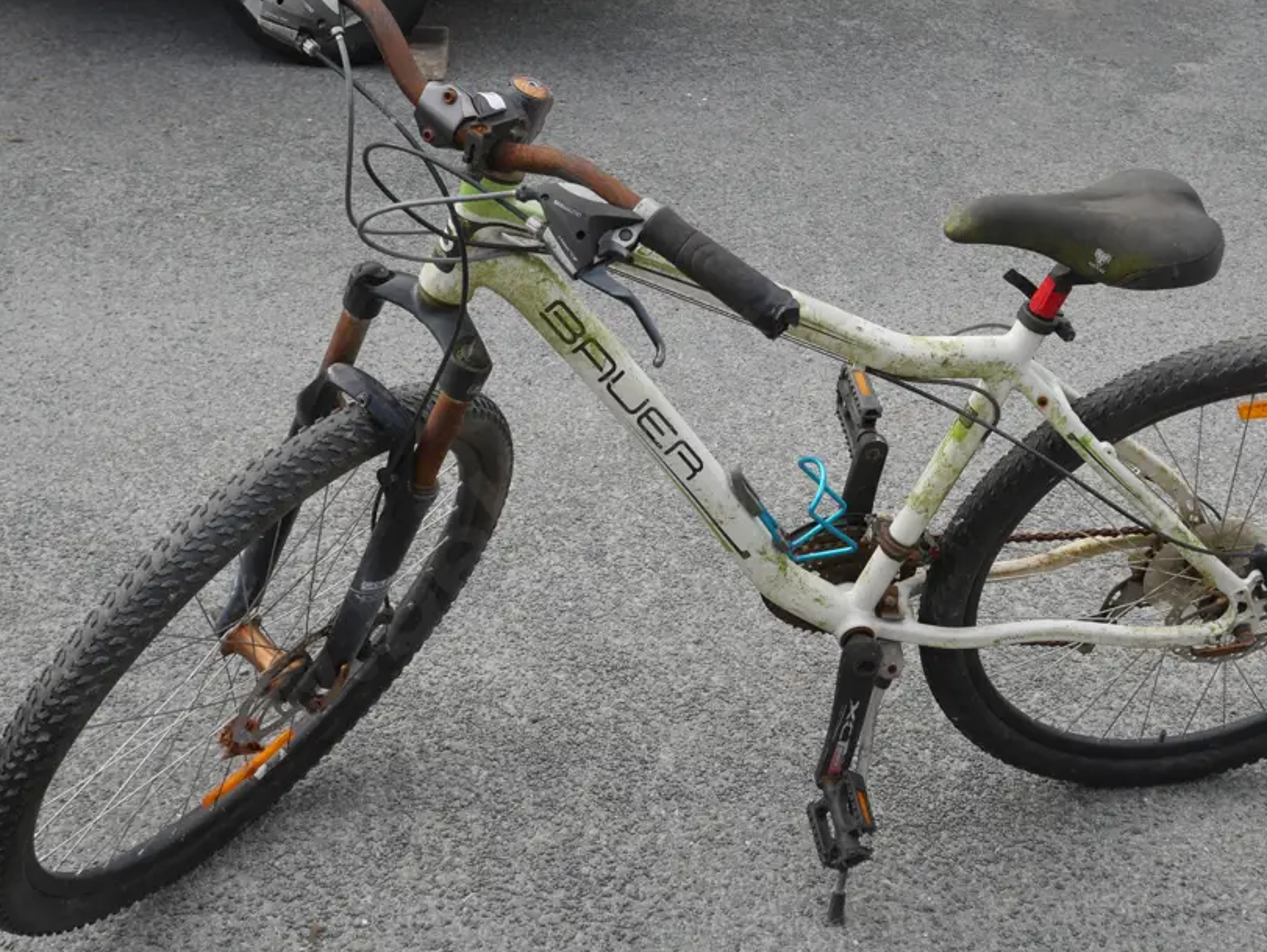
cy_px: 374
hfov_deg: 39.6
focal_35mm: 48
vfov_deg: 30.2
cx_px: 716
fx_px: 1758
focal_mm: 19
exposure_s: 1/250
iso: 200
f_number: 6.3
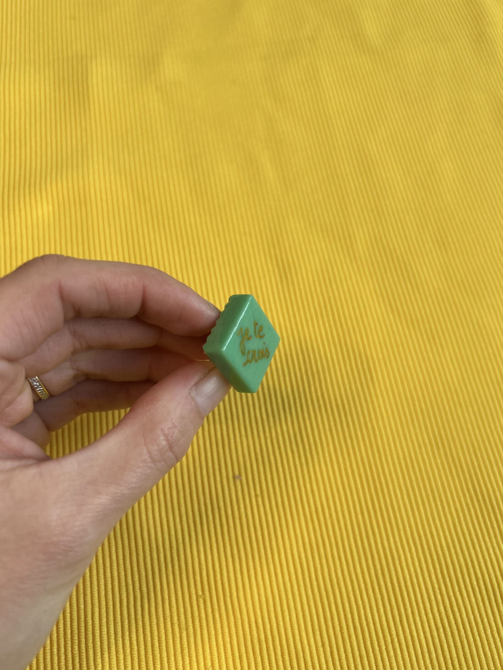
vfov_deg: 67.3
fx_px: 504
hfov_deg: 53.1
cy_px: 335
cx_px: 252
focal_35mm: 26
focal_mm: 5.7
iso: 80
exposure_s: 1/100
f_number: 1.5
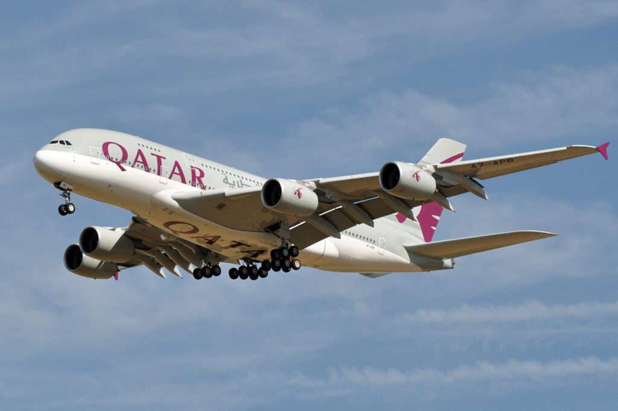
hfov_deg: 12.2
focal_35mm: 168
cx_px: 309
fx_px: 2880
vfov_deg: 8.1
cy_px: 206
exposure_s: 1/1600
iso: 200
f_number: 7.1
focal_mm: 112
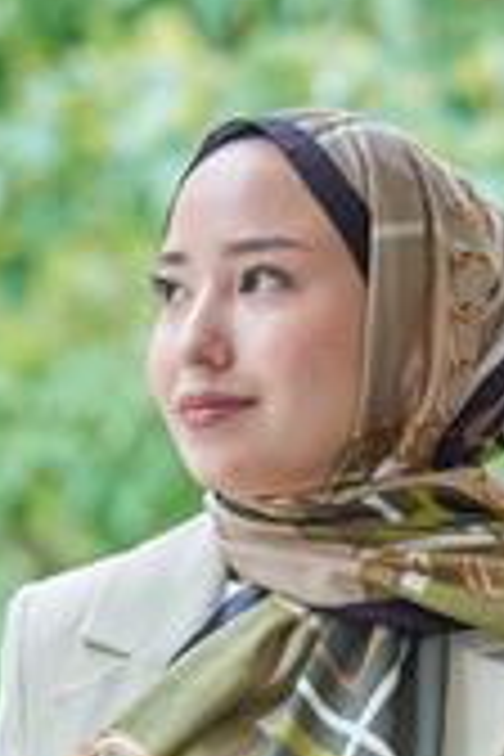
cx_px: 288
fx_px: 5796
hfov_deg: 5.0
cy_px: 936
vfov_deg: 7.4
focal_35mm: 276
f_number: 4
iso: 800
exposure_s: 1/125
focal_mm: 100
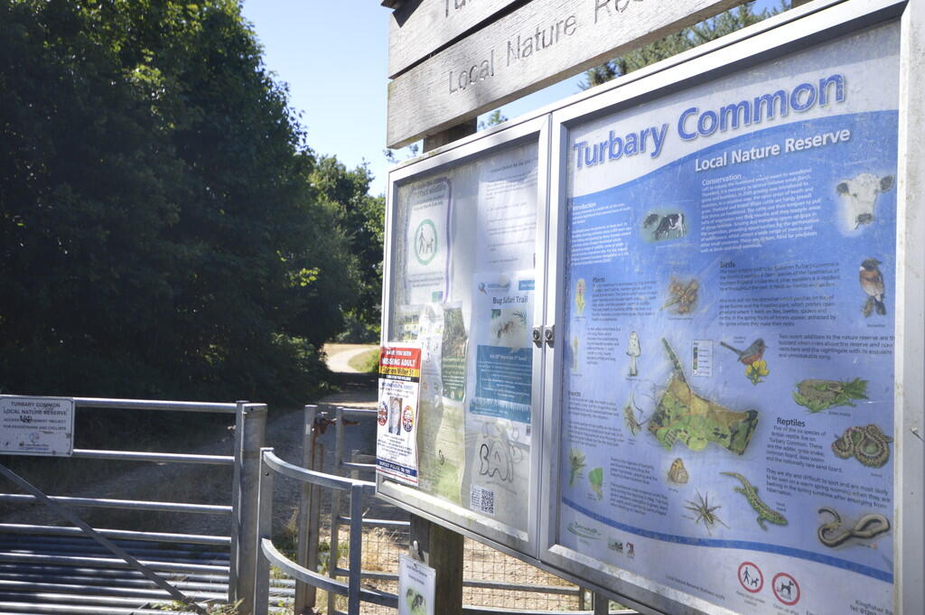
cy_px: 308
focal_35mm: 30
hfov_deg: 62.0
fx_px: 770
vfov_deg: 43.5
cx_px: 462
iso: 100
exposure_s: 1/125
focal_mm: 20
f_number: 5.6
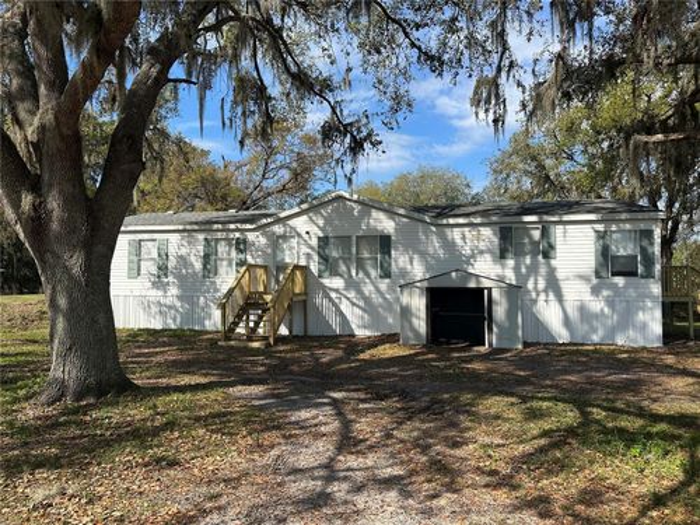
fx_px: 485
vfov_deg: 56.8
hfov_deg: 71.6
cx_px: 350
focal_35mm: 24
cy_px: 262
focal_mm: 6.86
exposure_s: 1/3861
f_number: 1.78
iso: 80
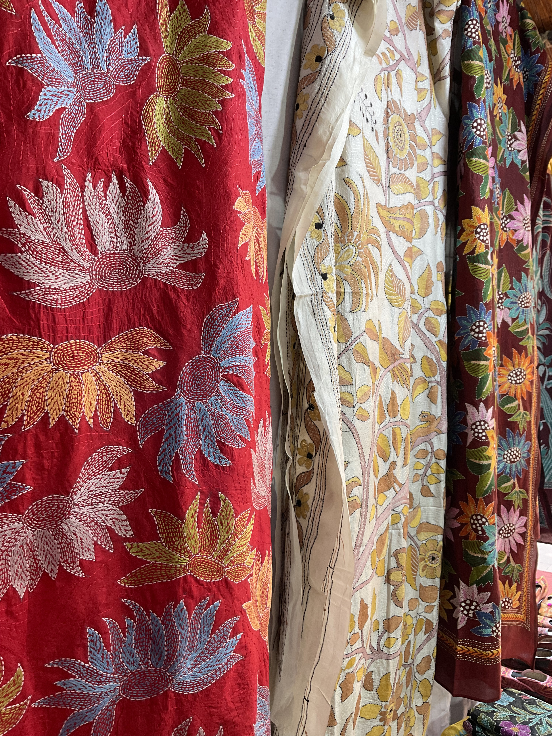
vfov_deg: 61.7
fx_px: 617
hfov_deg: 48.2
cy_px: 368
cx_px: 276
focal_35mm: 29
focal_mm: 3
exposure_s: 1/50
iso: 40
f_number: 1.8
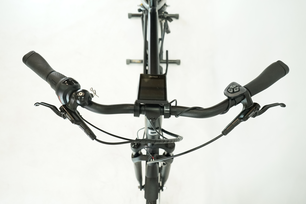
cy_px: 102
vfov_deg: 46.4
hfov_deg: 65.5
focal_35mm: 28
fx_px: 238
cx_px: 153
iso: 2500
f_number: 5.6
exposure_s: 1/200
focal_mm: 28
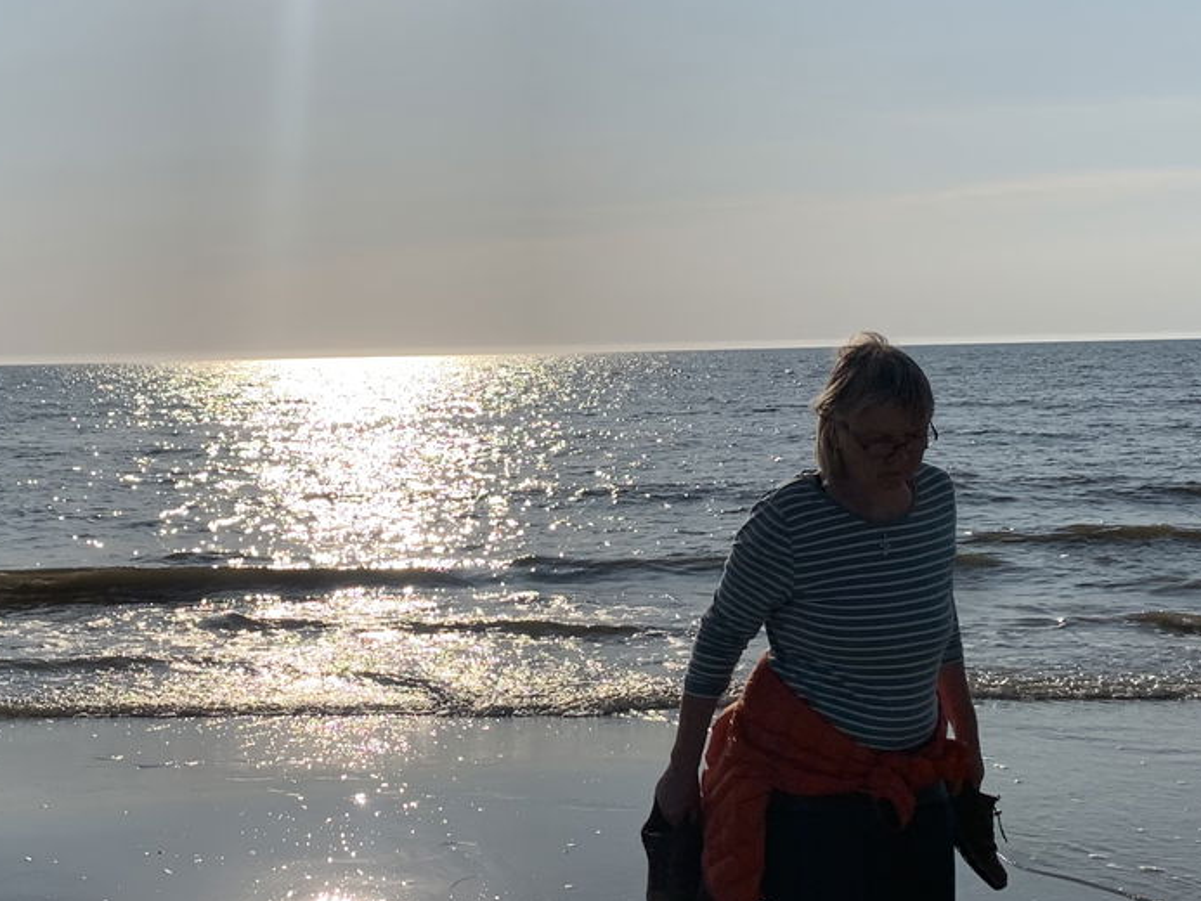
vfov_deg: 24.4
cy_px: 437
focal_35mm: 60
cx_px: 364
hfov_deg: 31.8
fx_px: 2082
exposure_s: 1/15385
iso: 25
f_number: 1.8
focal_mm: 4.25
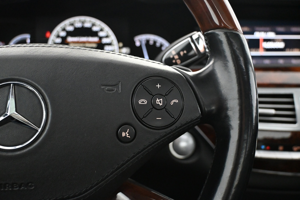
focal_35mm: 33
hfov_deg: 57.2
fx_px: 275
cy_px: 100
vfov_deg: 40.0
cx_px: 150
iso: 6400
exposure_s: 1/40
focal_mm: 22
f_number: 4
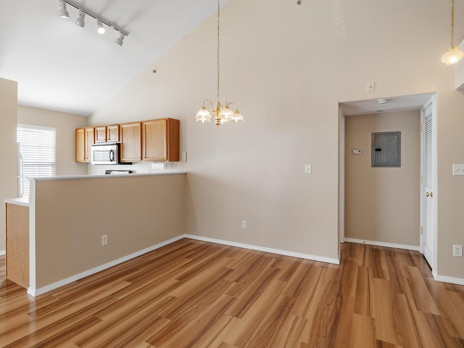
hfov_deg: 87.6
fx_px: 241
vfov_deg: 71.6
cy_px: 172
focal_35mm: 18
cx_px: 212
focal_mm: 8
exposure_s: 1/25
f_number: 6.3
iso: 400
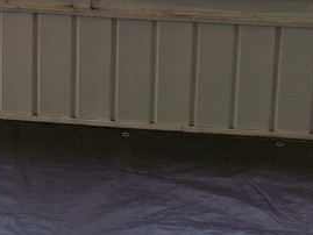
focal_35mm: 95
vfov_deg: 14.1
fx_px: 859
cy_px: -169
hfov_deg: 19.2
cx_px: -85
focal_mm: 4.69
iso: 25
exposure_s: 1/230
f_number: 1.8
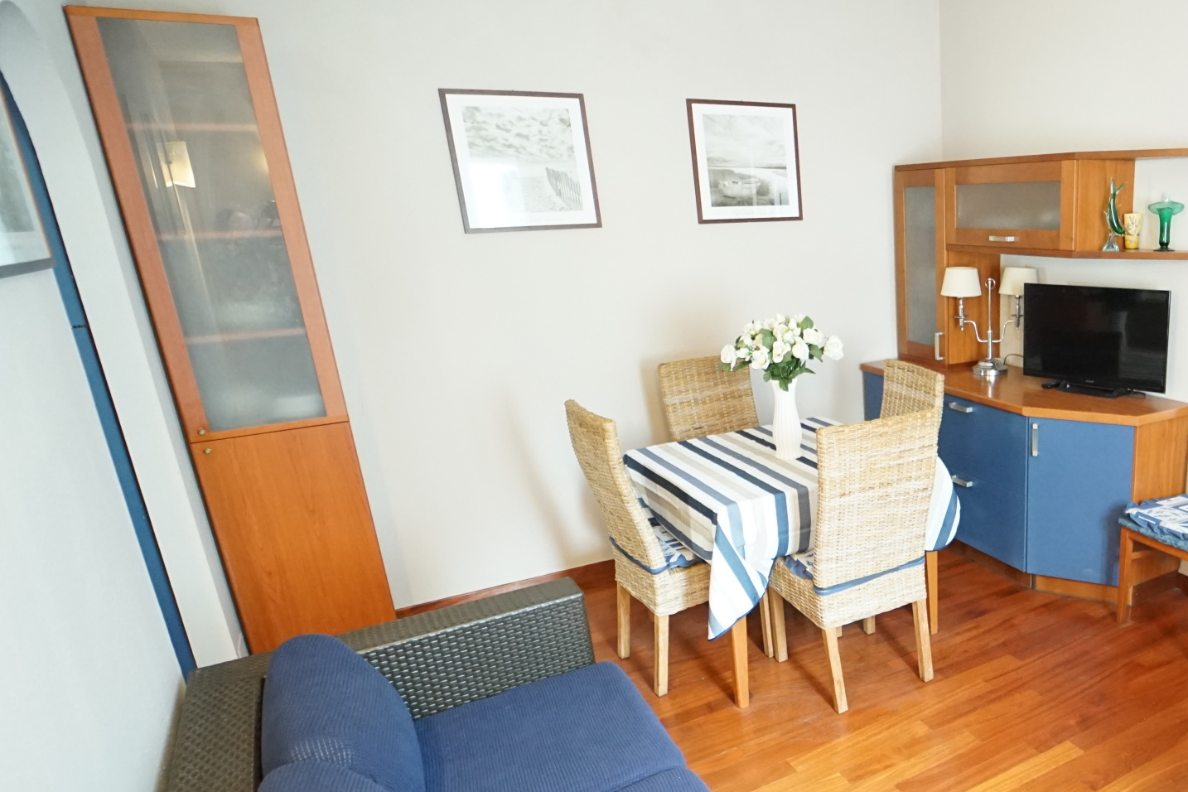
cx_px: 944
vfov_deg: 50.8
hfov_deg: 65.3
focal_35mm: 25
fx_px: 825
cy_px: 488
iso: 3200
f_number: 2.8
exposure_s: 1/60
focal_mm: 14
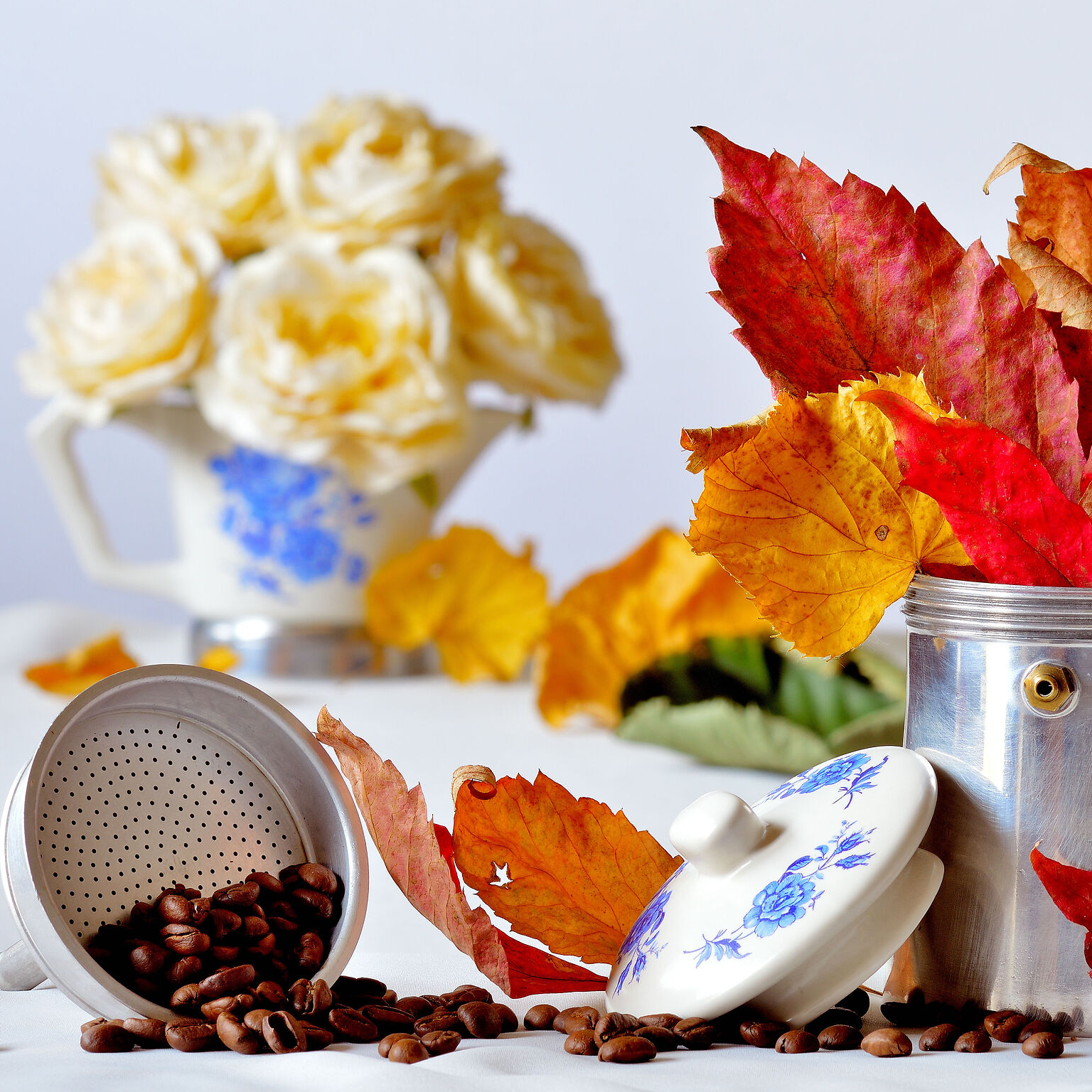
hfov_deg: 8.8
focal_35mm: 199
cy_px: 547
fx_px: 7102
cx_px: 744
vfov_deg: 8.8
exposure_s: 1
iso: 100
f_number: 16
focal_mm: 100
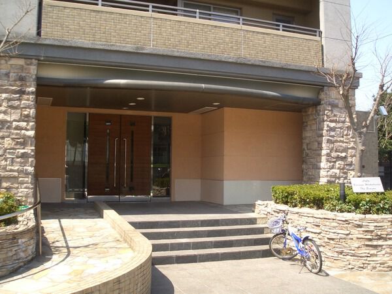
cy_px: 147
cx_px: 196
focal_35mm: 36
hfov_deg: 51.4
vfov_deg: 39.7
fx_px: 408
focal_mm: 4.8
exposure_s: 1/200
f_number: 4
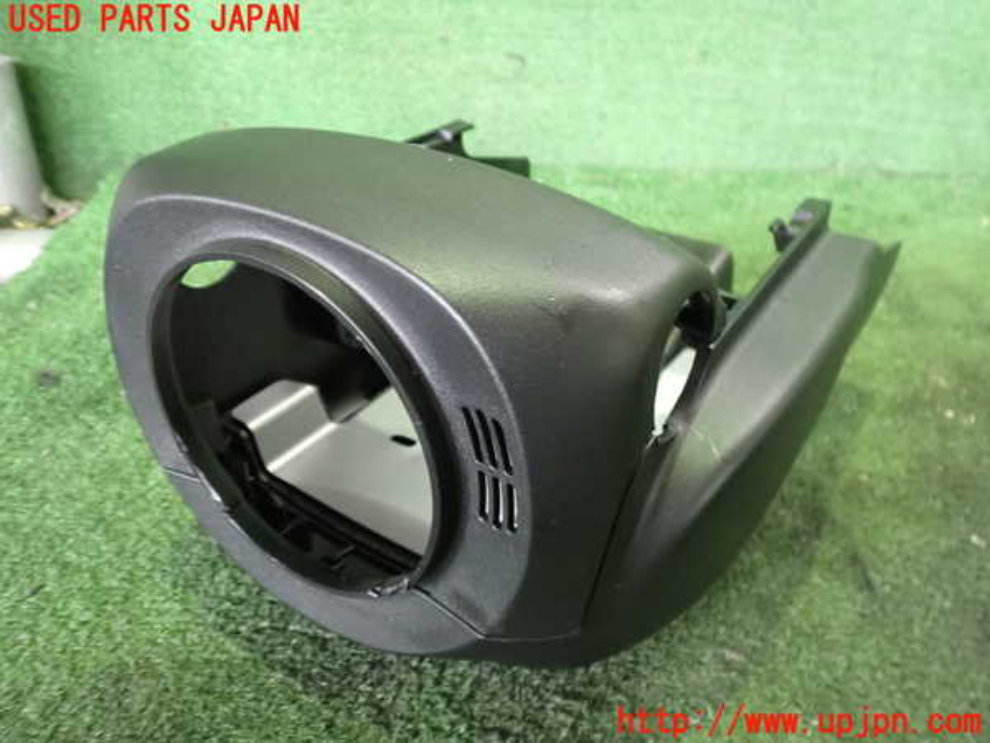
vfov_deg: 46.8
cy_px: 372
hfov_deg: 60.0
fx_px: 858
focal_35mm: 30
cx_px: 495
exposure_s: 1/50
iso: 1250
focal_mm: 5.4
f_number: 2.3
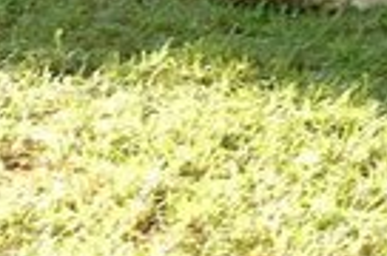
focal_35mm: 425
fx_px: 4558
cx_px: 165
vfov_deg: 3.2
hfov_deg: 4.9
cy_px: -357
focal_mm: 48
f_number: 4.5
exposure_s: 1/160
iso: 320
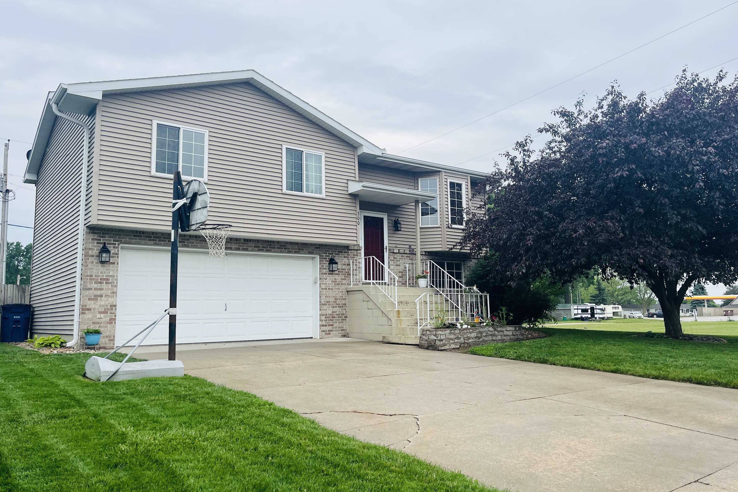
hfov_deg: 65.5
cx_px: 372
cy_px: 237
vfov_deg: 46.4
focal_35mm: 28
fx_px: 574
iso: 50
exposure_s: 1/3215
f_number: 1.6
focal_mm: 5.1
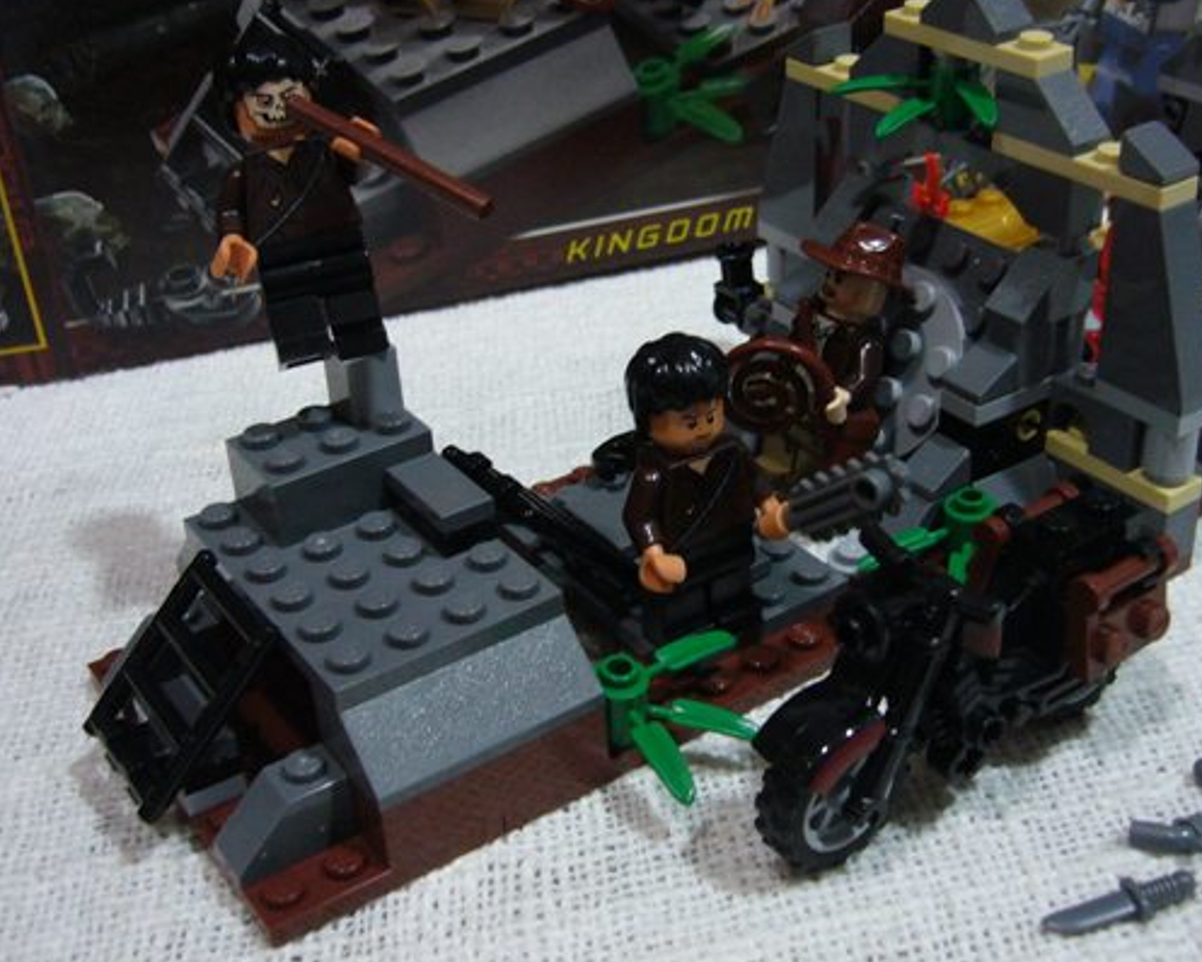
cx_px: 653
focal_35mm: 44
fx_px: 1566
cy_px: 392
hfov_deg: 42.0
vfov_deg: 34.1
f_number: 2.8
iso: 200
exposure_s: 1/8
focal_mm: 5.8
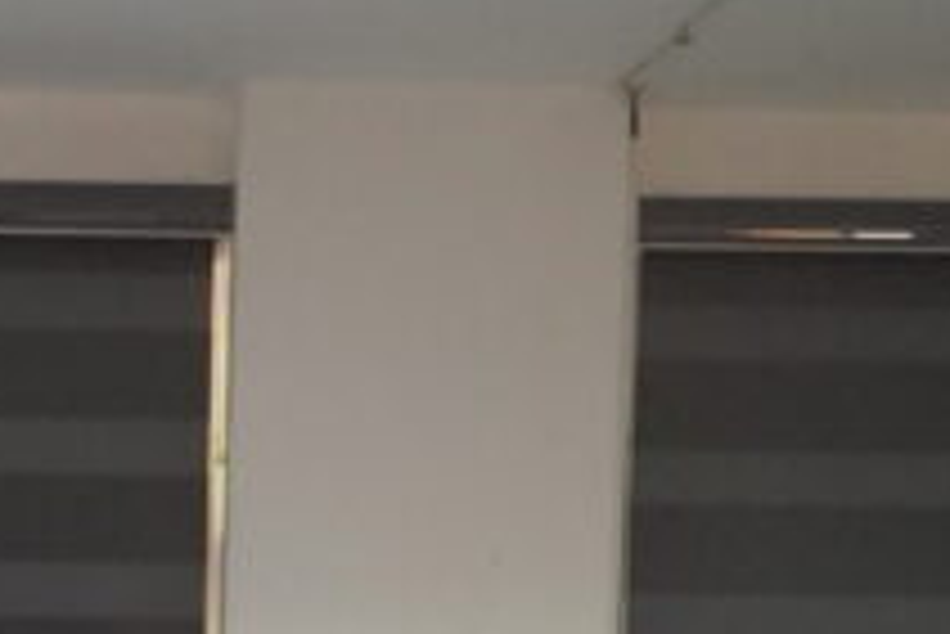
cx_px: -392
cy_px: 1491
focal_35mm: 131
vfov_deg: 9.4
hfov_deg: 14.7
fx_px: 3459
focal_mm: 18
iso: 3200
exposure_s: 1/160
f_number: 4
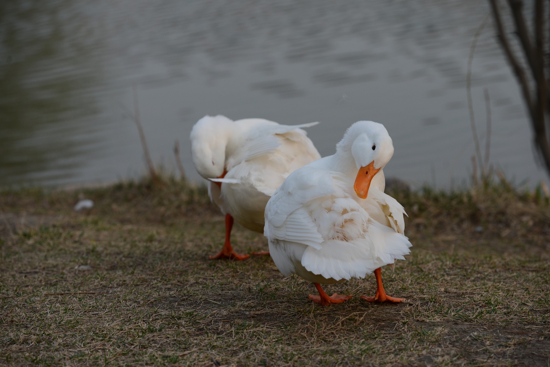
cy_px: 184
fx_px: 2140
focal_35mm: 140
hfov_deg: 14.6
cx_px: 275
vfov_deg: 9.8
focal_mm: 140
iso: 640
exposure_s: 1/1000
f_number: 5
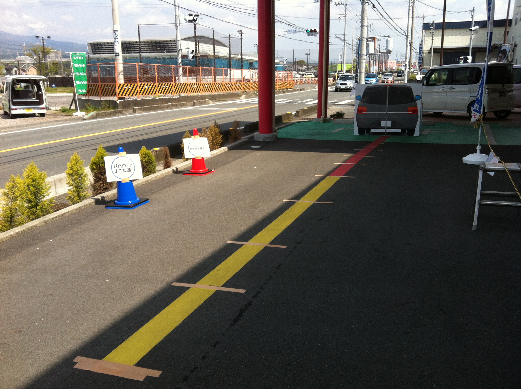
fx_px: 526
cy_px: 194
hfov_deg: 52.7
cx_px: 260
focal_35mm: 35
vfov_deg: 40.6
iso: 80
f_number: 2.8
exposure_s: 1/914
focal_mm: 3.85
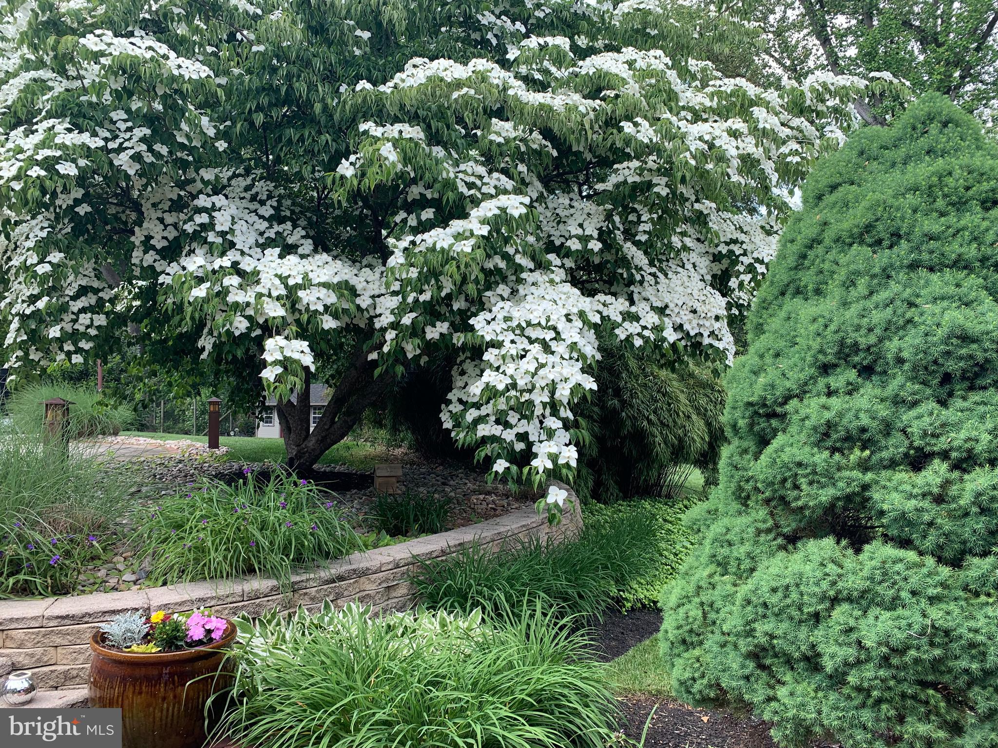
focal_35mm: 26
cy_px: 374
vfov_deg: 53.1
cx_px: 499
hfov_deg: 67.3
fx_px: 750
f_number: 1.8
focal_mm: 4.25
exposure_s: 1/275
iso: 25
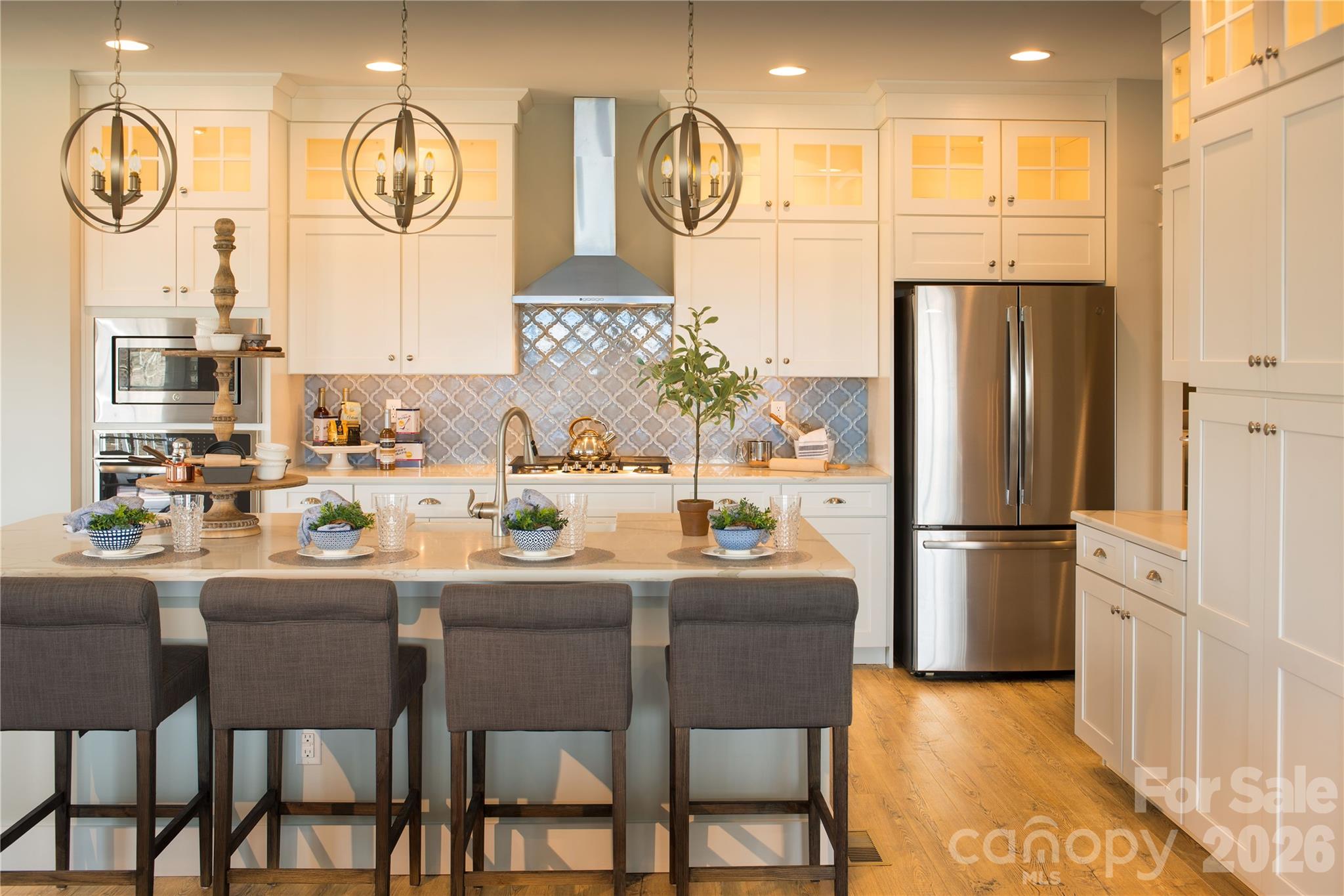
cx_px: 672
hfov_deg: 54.4
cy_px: 448
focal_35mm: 35
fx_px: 1306
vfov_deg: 37.8
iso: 100
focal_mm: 35
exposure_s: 1/3
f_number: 10
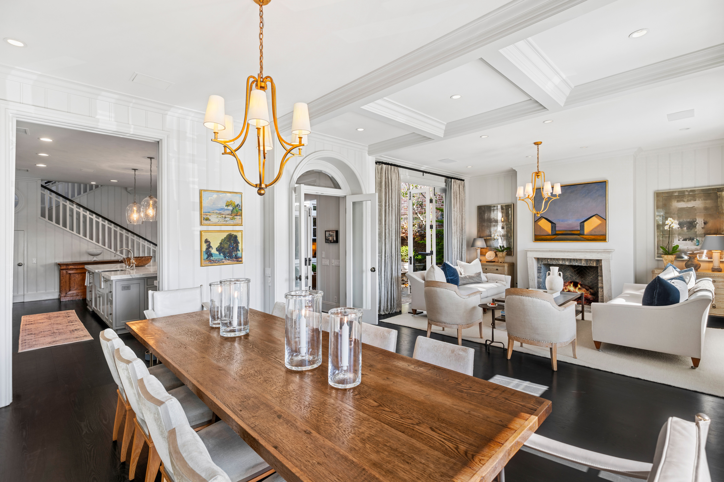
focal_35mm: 16
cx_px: 362
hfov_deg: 96.8
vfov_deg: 73.7
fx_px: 322
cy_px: 241
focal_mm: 16
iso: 200
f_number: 8
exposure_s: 1/25
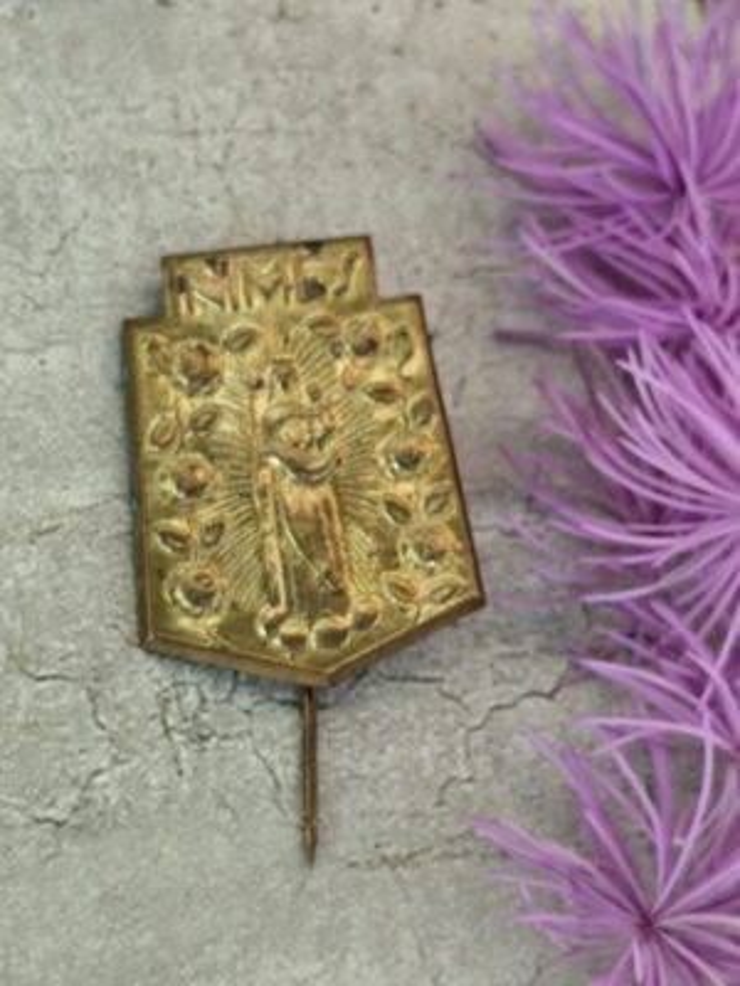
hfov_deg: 15.9
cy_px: 493
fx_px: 2651
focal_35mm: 93
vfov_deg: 21.1
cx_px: 370
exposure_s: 1/33.3
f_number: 1.65
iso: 320
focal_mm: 6.19
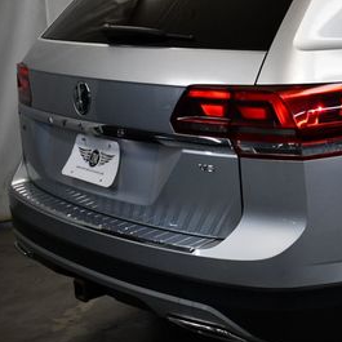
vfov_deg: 23.3
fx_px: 827
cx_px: 407
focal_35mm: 74
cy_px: 151
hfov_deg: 21.7
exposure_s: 1/250
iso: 560
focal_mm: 18
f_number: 3.5
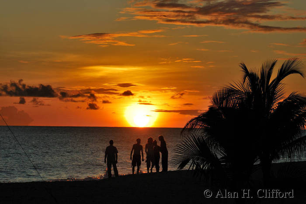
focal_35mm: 180
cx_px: 153
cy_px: 102
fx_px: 1531
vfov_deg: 7.6
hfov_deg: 11.4
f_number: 18
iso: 100
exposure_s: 1/200
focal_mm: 120
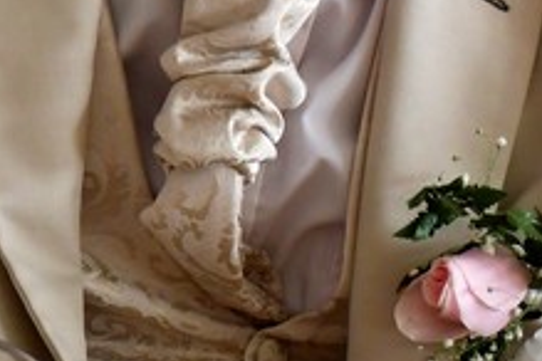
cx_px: -463
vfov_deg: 4.9
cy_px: -185
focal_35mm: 280
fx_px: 4215
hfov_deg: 7.1
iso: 800
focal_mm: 34
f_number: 4.2
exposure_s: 1/160
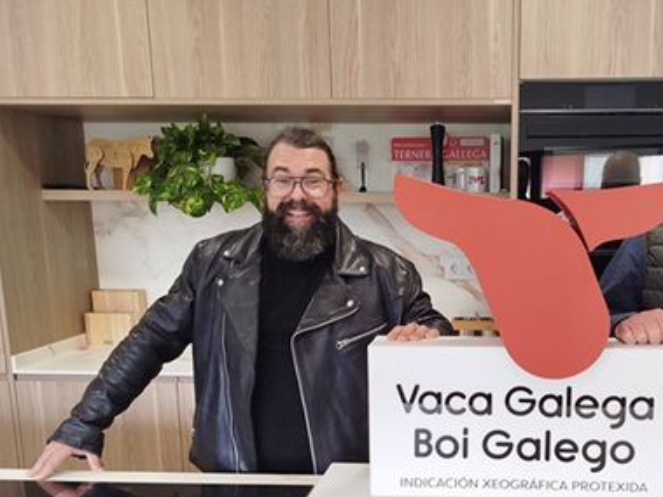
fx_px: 728
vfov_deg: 37.2
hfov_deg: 47.7
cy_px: 344
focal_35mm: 38
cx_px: 469
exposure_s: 1/33
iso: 80
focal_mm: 5.31
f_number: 1.7
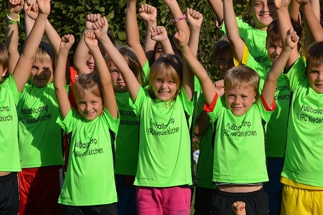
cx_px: 290
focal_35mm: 196
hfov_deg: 10.4
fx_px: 1760
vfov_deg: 7.0
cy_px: 154
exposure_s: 1/320
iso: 100
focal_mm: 55
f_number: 9
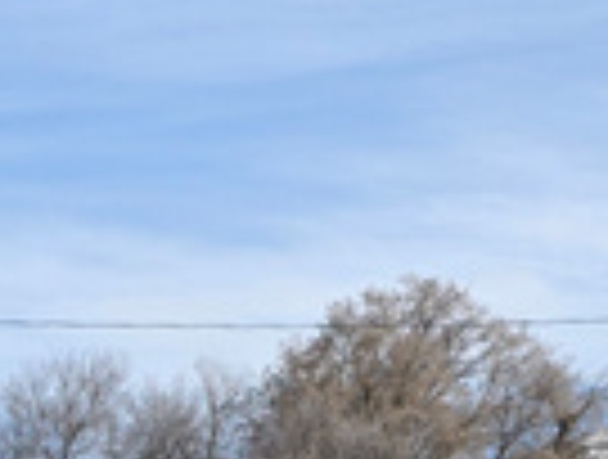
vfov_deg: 8.1
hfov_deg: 11.0
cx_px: -239
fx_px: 3064
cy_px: 981
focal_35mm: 174
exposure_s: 1/6574
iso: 80
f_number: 1.7
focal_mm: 6.3
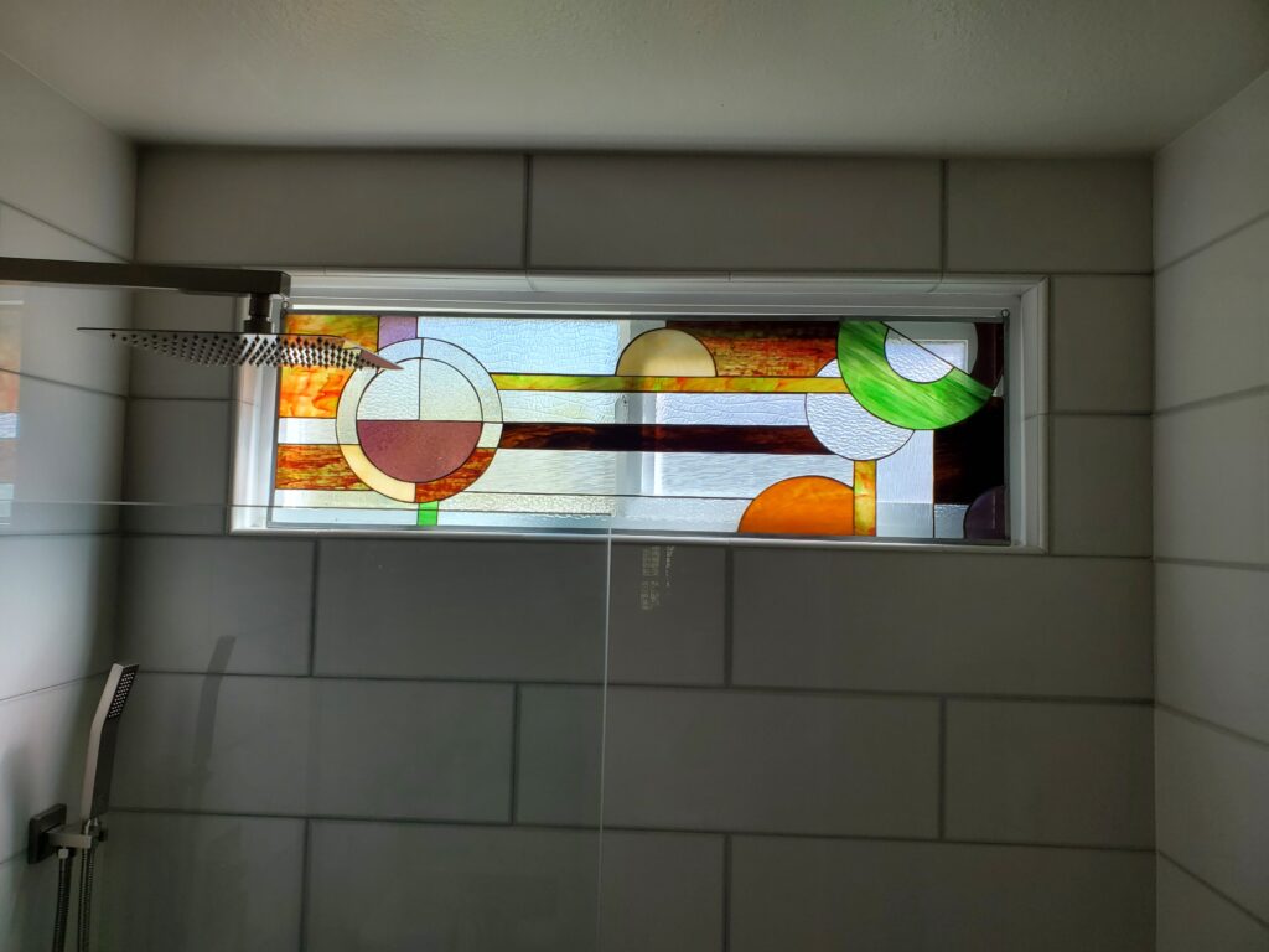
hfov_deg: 67.3
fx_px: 953
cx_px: 634
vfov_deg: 53.1
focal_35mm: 26
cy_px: 476
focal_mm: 4.3
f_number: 2.4
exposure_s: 1/211
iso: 50
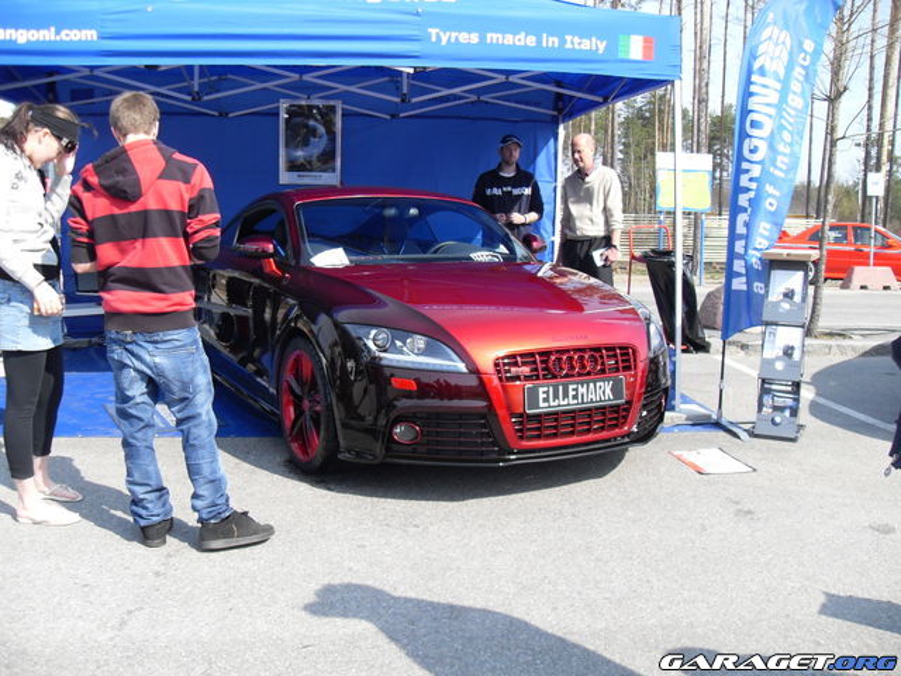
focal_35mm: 34
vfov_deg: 41.8
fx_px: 885
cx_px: 450
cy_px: 338
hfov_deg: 54.0
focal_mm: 6.3
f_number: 7
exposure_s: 1/90
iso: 80
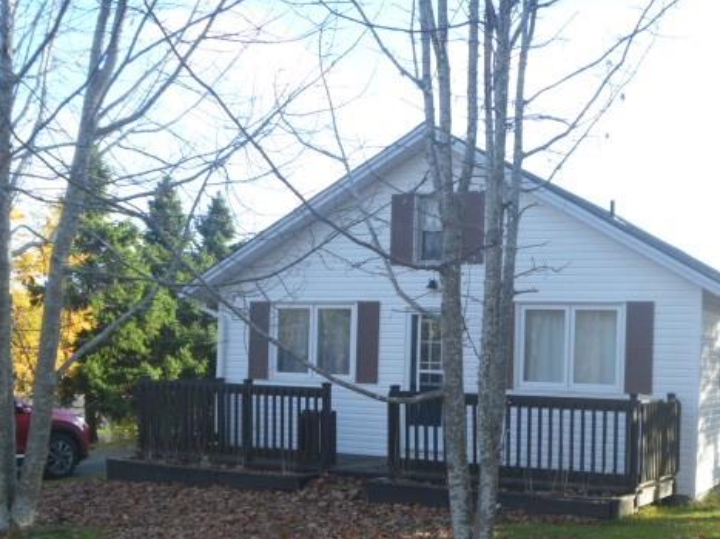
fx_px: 998
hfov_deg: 39.2
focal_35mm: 48
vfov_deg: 30.0
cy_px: 367
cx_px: 478
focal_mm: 6.3
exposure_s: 1/100
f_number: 3.5
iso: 80
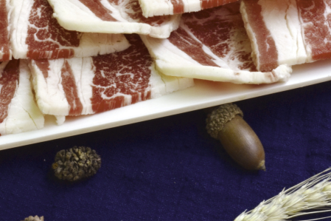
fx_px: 818
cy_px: -4
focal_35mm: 89
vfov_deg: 15.1
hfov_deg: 22.7
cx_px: 100
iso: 100
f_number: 29
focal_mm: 26
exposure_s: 1/4
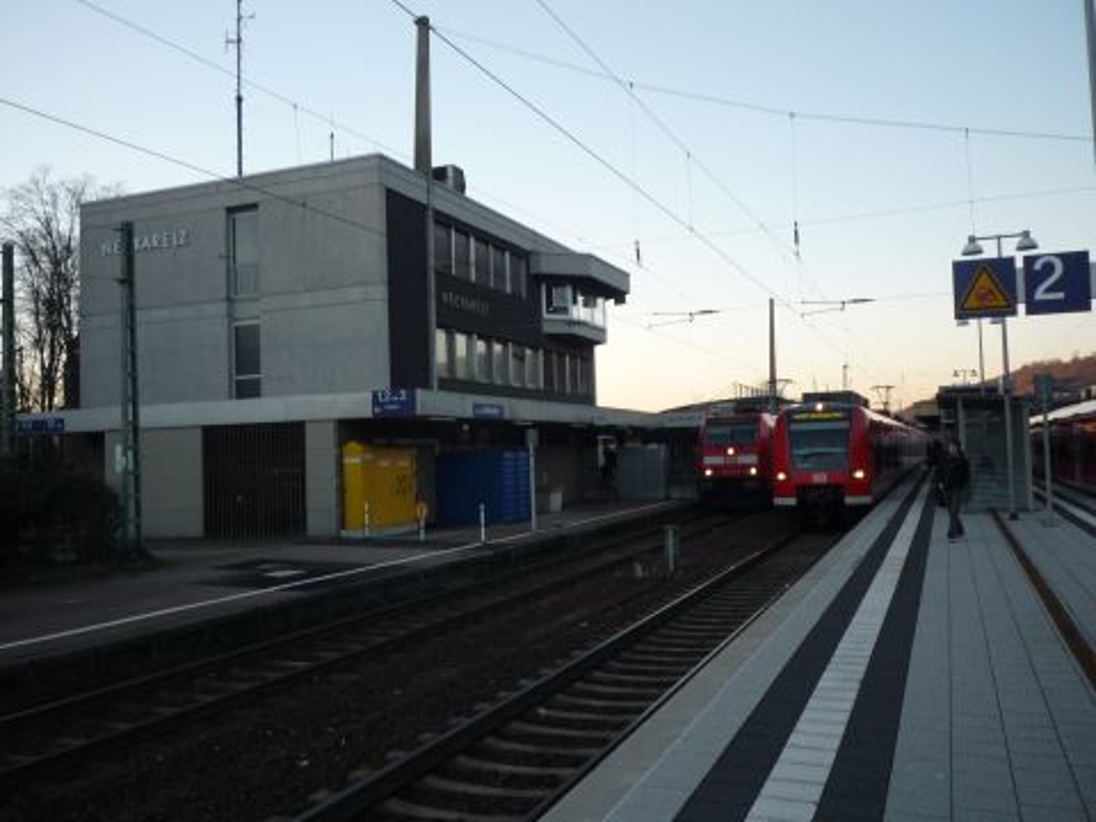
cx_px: 548
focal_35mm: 32
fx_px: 1013
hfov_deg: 56.8
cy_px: 411
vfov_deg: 44.2
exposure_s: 1/100
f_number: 3.5
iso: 100
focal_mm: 5.2
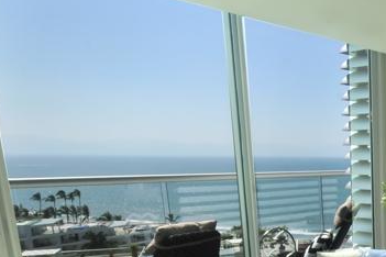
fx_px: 472
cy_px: 267
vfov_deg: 28.3
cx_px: 436
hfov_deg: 36.7
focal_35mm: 44
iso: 100
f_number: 18
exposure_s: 1/30
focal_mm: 10
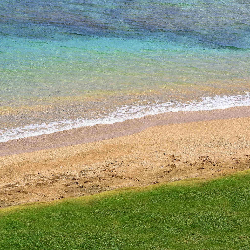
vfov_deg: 12.4
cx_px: 131
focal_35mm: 141
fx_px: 1152
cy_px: 124
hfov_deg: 12.4
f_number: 16
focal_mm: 110
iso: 160
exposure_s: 1/200
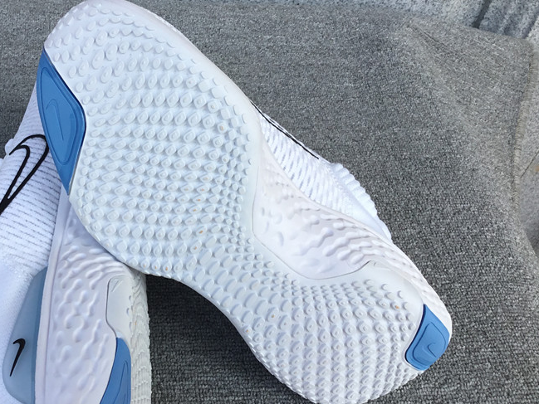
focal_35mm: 43
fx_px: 670
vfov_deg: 33.6
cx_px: 170
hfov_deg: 43.1
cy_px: 194
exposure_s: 1/322
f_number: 2.4
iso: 25
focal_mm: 3.3
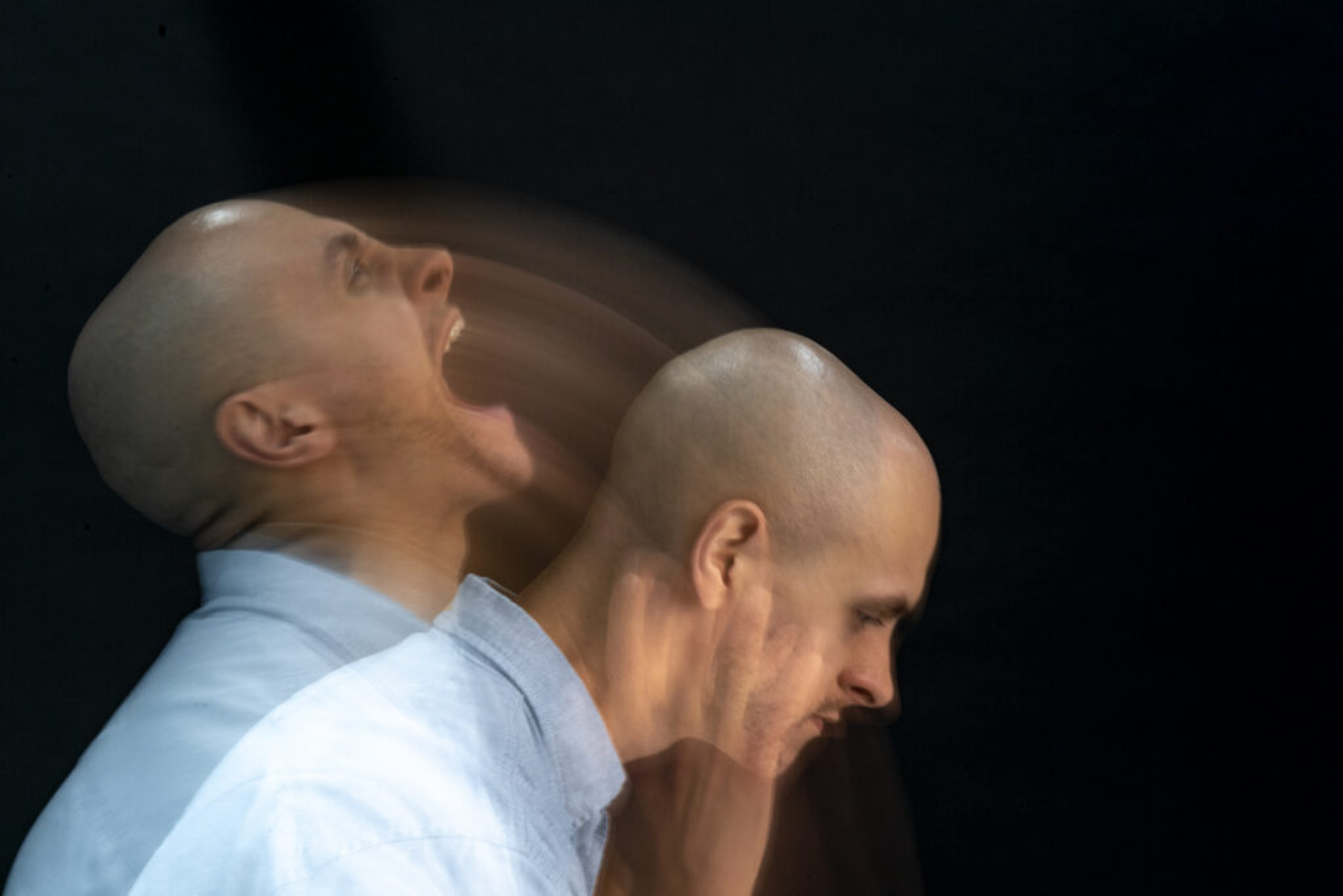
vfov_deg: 24.6
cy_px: 448
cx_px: 672
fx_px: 2052
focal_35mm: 55
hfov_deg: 36.2
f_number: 22
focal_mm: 55
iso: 160
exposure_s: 1.6
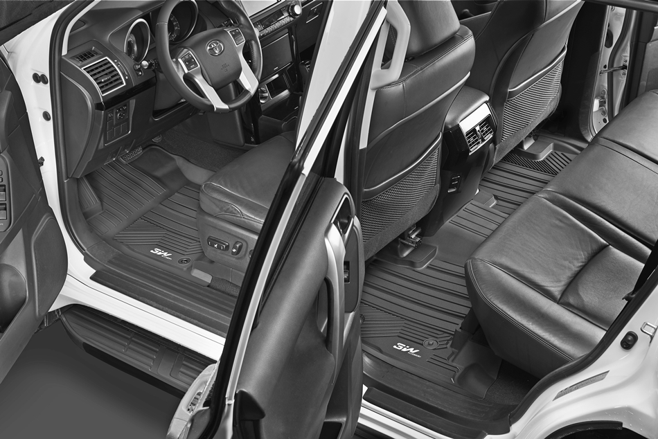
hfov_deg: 32.4
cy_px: 220
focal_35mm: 62
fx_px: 1134
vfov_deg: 21.9
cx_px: 329
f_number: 16
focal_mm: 62
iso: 100
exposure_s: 1/125
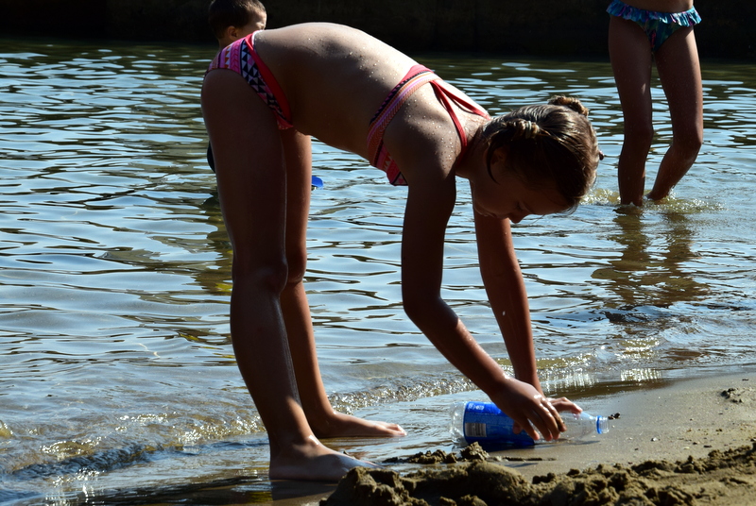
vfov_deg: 13.1
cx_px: 378
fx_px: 2208
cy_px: 253
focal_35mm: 105
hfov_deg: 19.4
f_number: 11
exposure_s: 1/320
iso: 400
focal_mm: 70
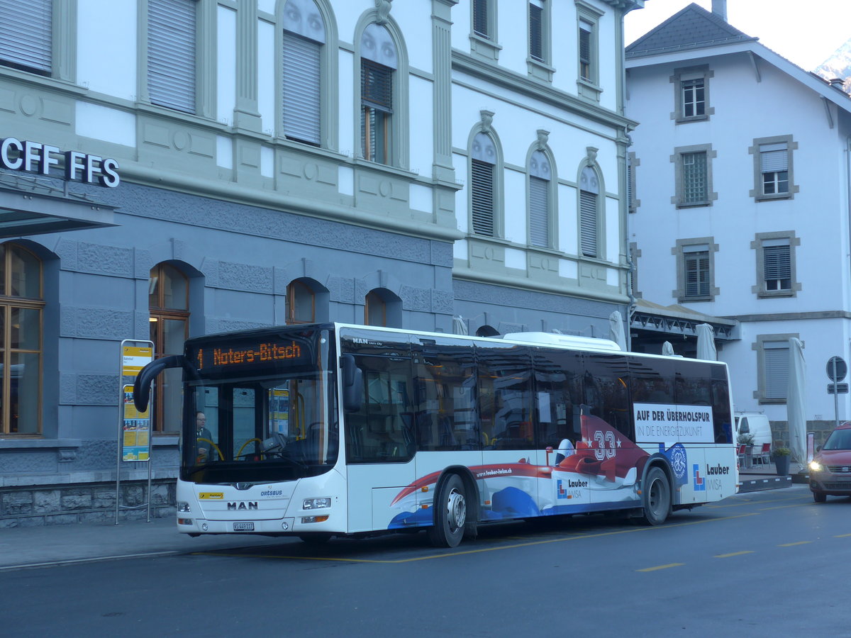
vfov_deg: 23.7
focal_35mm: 62
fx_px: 1524
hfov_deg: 31.2
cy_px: 319
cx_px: 426
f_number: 3.7
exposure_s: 1/100
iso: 80
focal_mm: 12.7
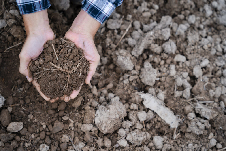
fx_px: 439
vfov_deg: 19.5
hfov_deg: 28.8
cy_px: 76
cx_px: 113
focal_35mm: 70
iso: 320
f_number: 2.8
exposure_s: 1/800
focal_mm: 70
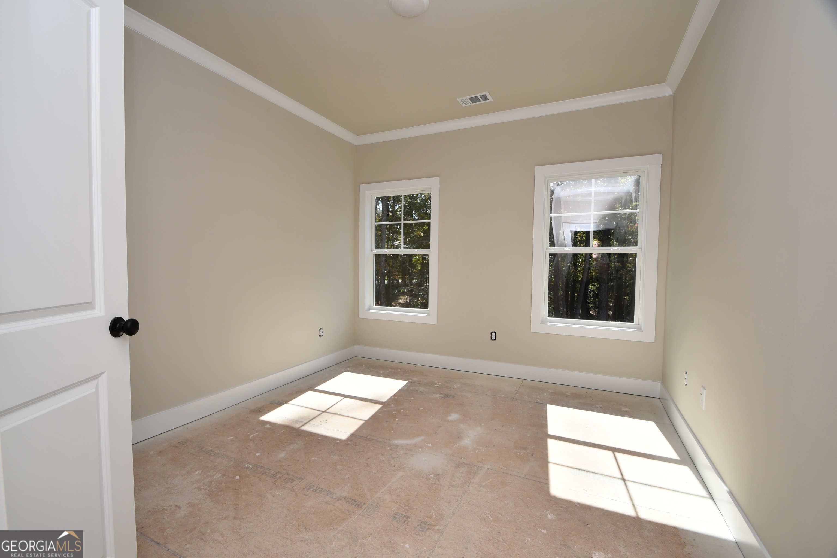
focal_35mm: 15
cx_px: 418
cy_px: 279
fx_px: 349
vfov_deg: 77.3
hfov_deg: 100.4
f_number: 5.6
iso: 100
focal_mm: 10
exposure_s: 1/125
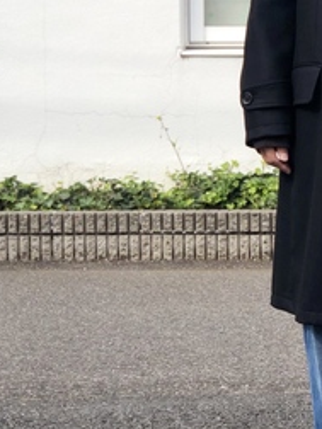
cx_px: 400
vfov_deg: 13.5
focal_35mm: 146
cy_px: 98
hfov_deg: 10.0
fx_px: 1811
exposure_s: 1/407
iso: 16
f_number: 2.4
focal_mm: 6
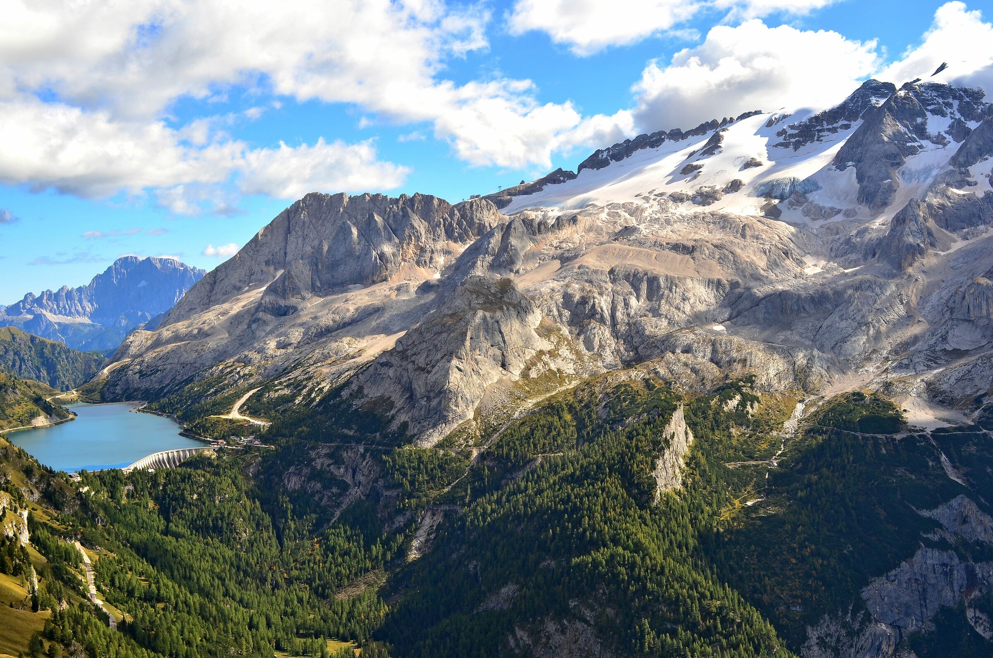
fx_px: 1032
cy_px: 329
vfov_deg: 35.3
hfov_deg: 51.4
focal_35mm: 38
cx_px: 496
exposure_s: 1/400
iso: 160
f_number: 8
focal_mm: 25
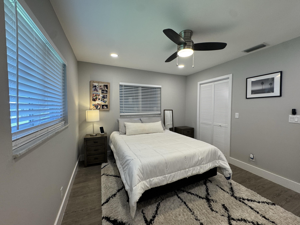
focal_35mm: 14
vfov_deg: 85.7
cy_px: 112
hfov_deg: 102.1
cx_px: 150
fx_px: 121
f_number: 2.2
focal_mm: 2.22
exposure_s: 1/120
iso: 160
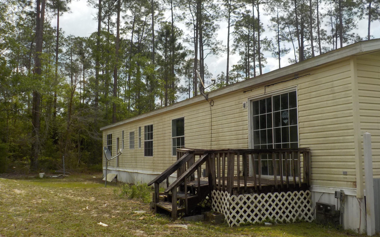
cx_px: 208
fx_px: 373
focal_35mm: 36
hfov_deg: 53.9
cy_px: 118
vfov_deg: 35.3
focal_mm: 4.1
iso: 125
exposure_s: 1/1250
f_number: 3.3
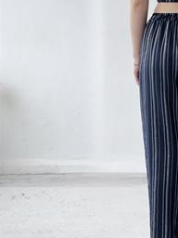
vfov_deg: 19.4
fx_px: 686
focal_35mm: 100
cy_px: 49
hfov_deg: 14.5
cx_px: 184
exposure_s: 1/123
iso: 50
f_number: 1.78
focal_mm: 6.76
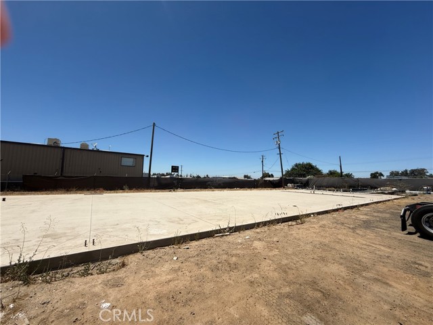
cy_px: 162
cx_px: 216
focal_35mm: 14
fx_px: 175
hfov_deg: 102.1
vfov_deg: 85.7
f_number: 2.2
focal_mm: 2.22
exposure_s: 1/4425
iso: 50
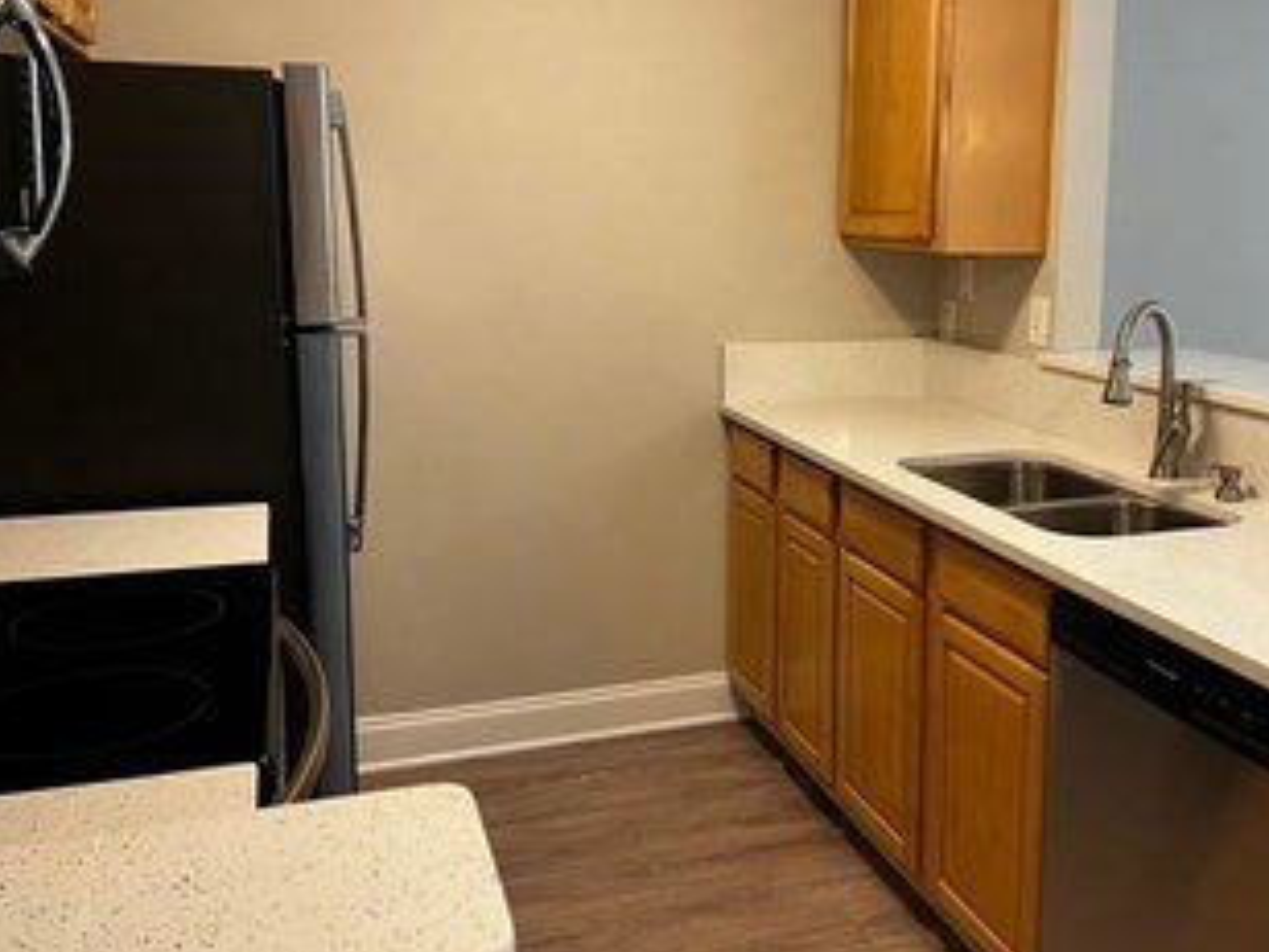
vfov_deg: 39.5
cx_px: 801
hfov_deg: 50.8
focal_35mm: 36
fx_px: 1320
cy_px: 392
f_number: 1.5
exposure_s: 1/60
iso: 125
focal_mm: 5.7
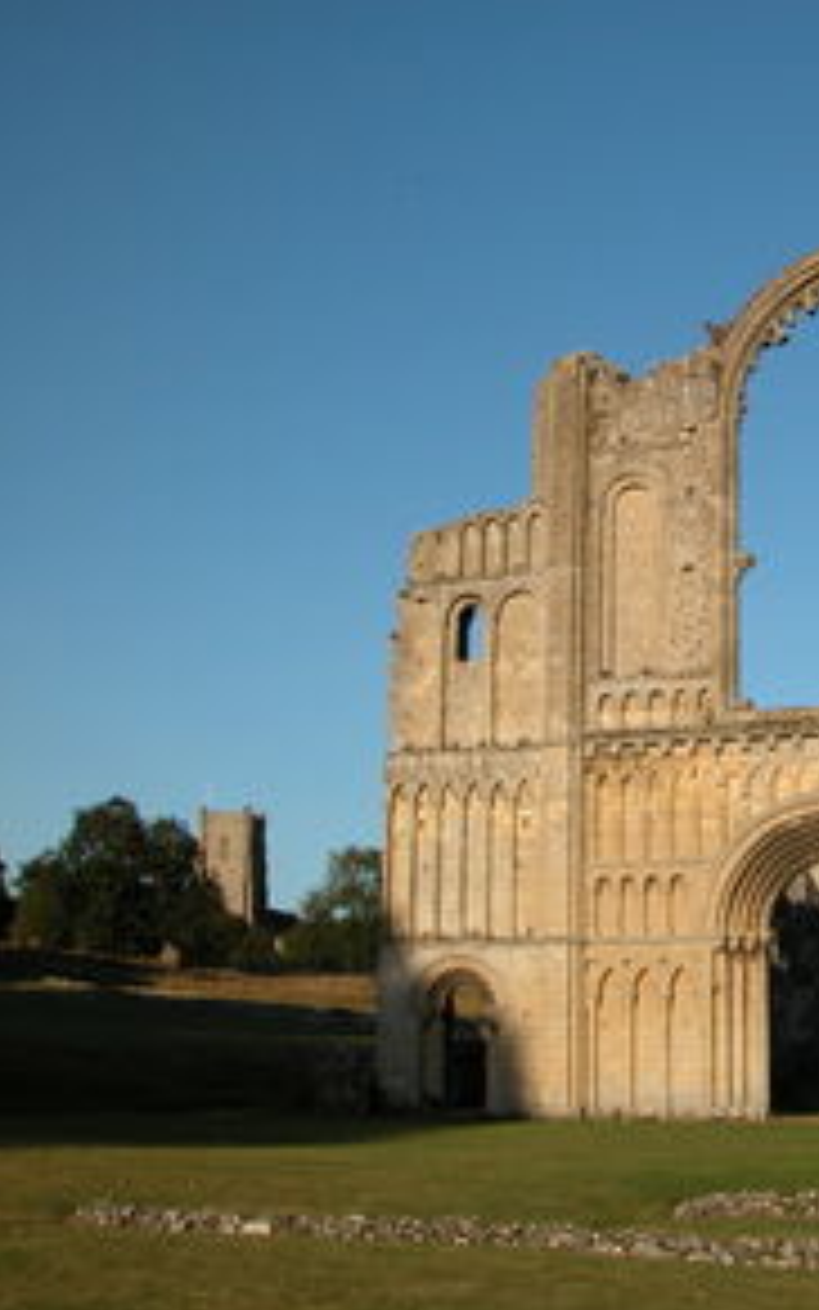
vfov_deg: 39.6
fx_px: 1820
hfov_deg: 24.2
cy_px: 666
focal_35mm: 51
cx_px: 819
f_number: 7.1
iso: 100
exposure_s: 1/346
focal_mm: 8.9
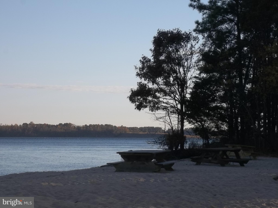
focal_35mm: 117
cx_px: 139
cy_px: 104
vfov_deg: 12.7
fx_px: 940
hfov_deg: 16.8
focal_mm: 21
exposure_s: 1/400
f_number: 5.4
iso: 80
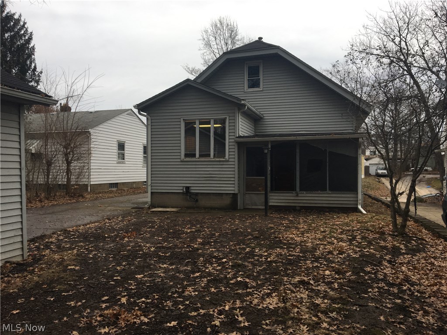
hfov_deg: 61.7
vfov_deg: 48.2
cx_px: 224
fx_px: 374
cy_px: 168
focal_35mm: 29
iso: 32
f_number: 2.2
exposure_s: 1/120
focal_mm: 4.15
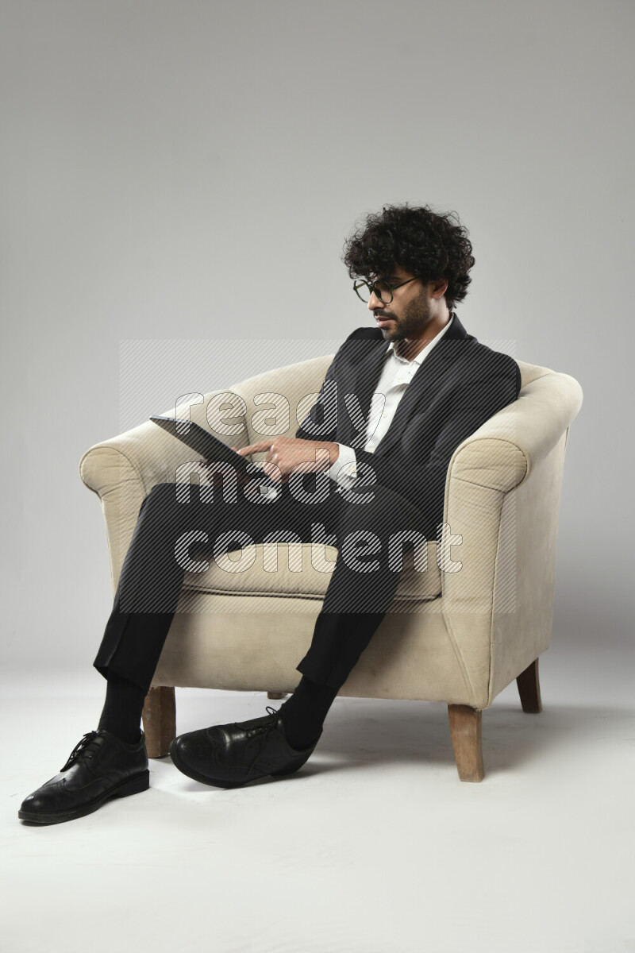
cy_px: 476
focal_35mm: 45
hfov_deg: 29.9
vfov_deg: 43.6
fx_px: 1191
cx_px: 318
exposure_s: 1/125
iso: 400
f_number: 5.6
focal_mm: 45
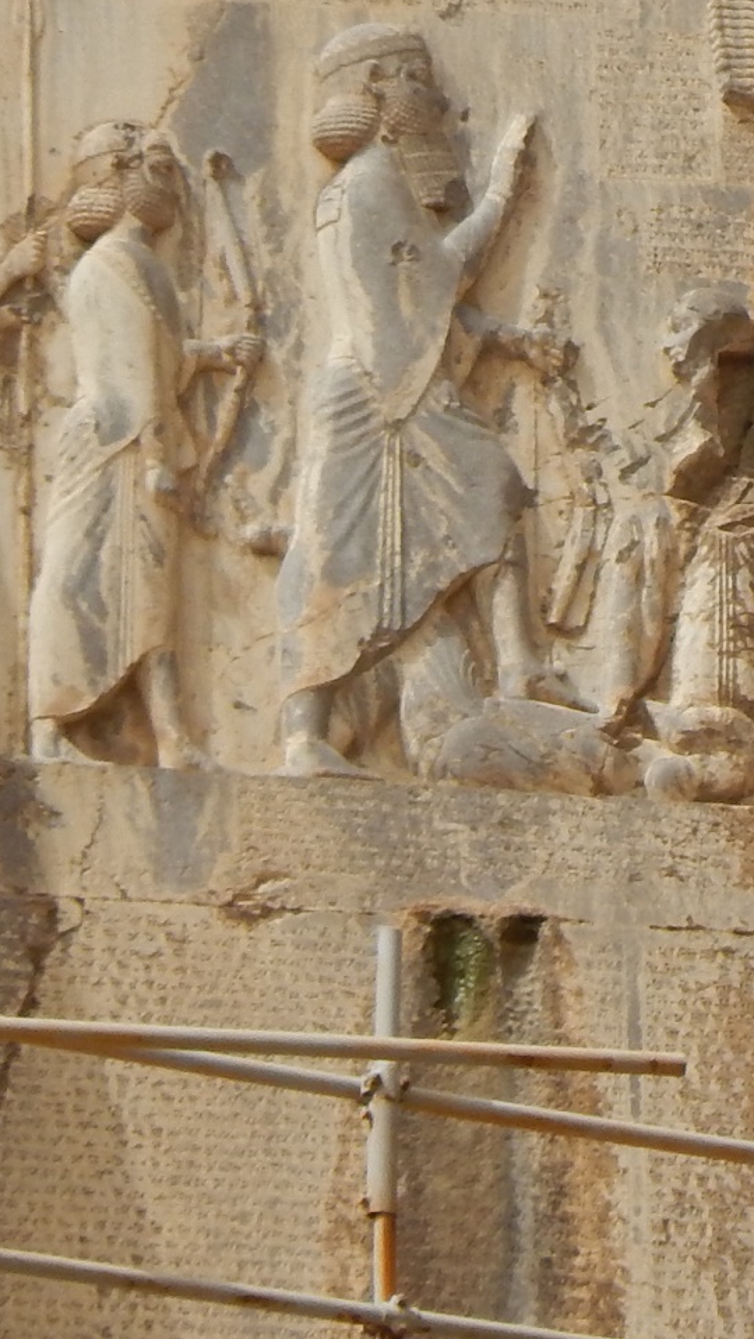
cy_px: 404
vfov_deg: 1.0
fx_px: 75292
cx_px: 1146
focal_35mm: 2120
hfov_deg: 0.6
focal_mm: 120
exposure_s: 1/640
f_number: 5.8
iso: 125
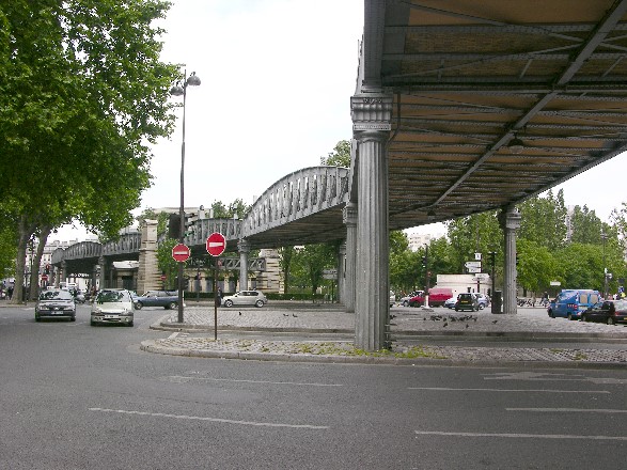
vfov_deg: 40.7
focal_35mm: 35
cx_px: 314
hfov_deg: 52.6
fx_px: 634
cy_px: 235
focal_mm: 8.9
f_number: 7.1
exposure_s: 1/94.1
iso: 50
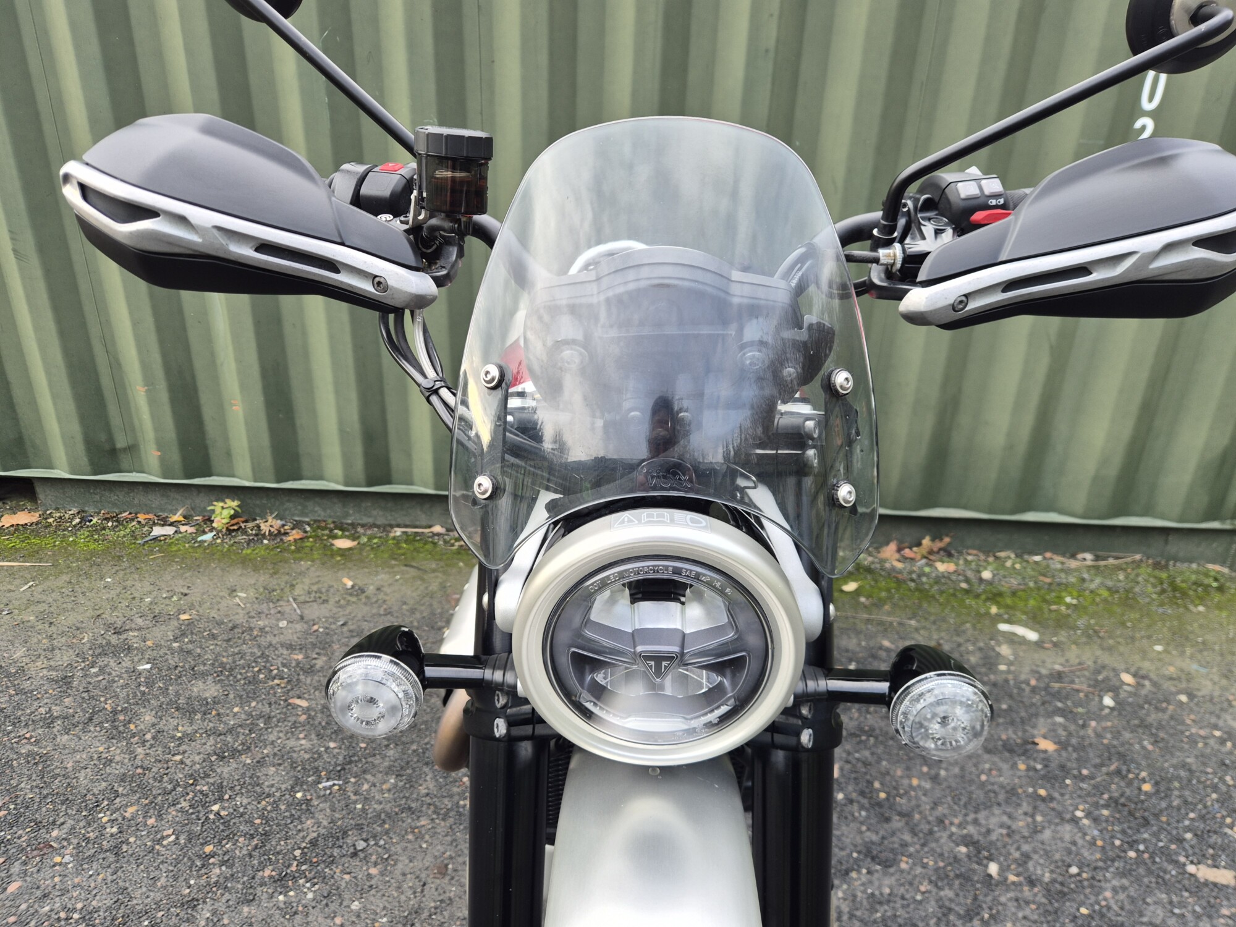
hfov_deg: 73.9
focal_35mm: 23
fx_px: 821
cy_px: 464
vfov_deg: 58.9
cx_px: 618
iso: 50
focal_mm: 5.4
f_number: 1.8
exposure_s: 1/180
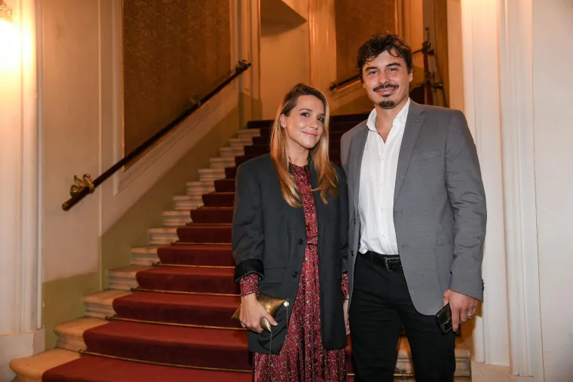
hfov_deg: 55.8
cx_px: 286
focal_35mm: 34
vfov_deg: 38.9
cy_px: 191
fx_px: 541
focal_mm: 34
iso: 2500
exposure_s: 1/60
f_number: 4.5
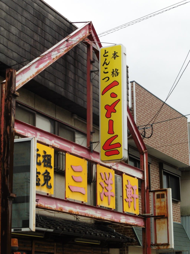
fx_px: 578
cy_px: 127
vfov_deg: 24.7
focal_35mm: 79
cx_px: 95
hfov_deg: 18.7
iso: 160
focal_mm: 14.2
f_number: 5.1
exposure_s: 1/60
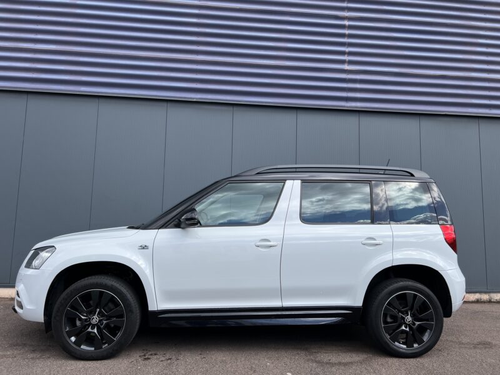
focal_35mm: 26
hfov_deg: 67.3
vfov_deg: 53.1
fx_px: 376
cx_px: 250
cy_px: 188
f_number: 1.5
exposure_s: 1/1468
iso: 50
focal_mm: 5.7
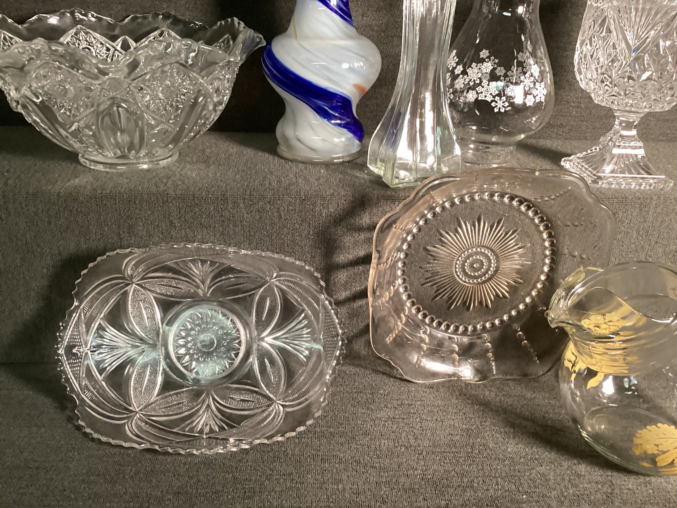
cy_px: 254
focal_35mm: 31
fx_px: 606
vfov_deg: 45.4
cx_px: 338
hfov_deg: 58.3
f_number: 2.4
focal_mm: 3.3
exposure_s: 1/40
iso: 320
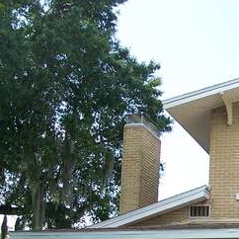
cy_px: 273
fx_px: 812
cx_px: 309
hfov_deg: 15.9
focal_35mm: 104
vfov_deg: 16.2
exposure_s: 1/400
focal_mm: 7.8
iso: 64
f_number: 2.8
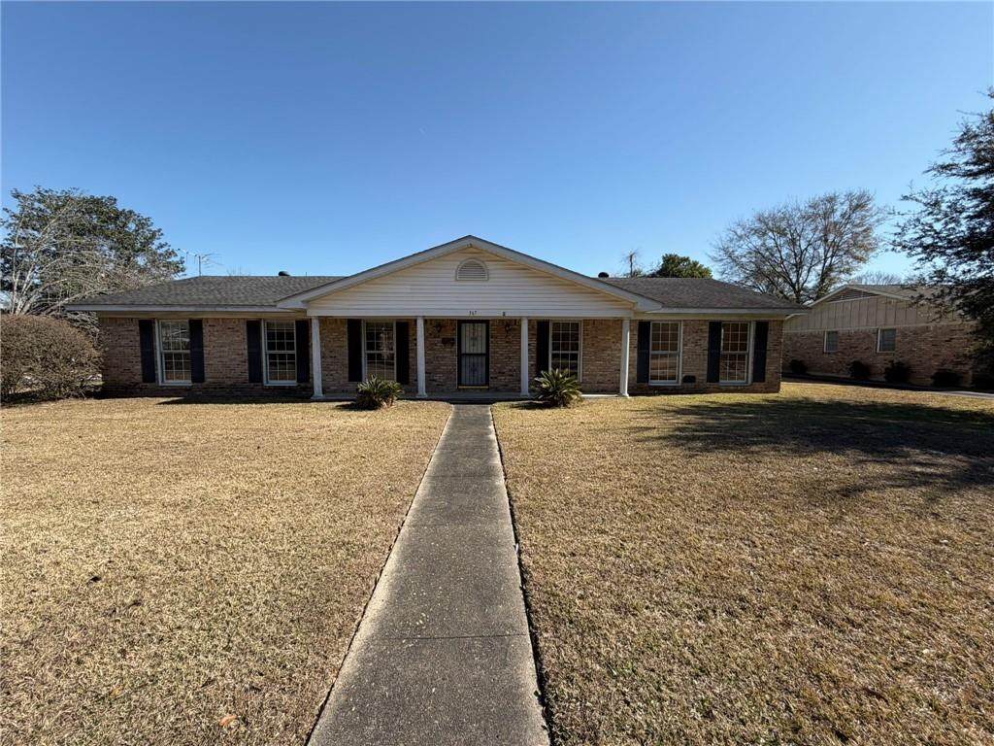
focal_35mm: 14
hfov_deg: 102.1
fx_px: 402
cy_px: 373
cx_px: 497
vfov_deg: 85.7
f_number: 2.2
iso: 25
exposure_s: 1/770
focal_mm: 2.22
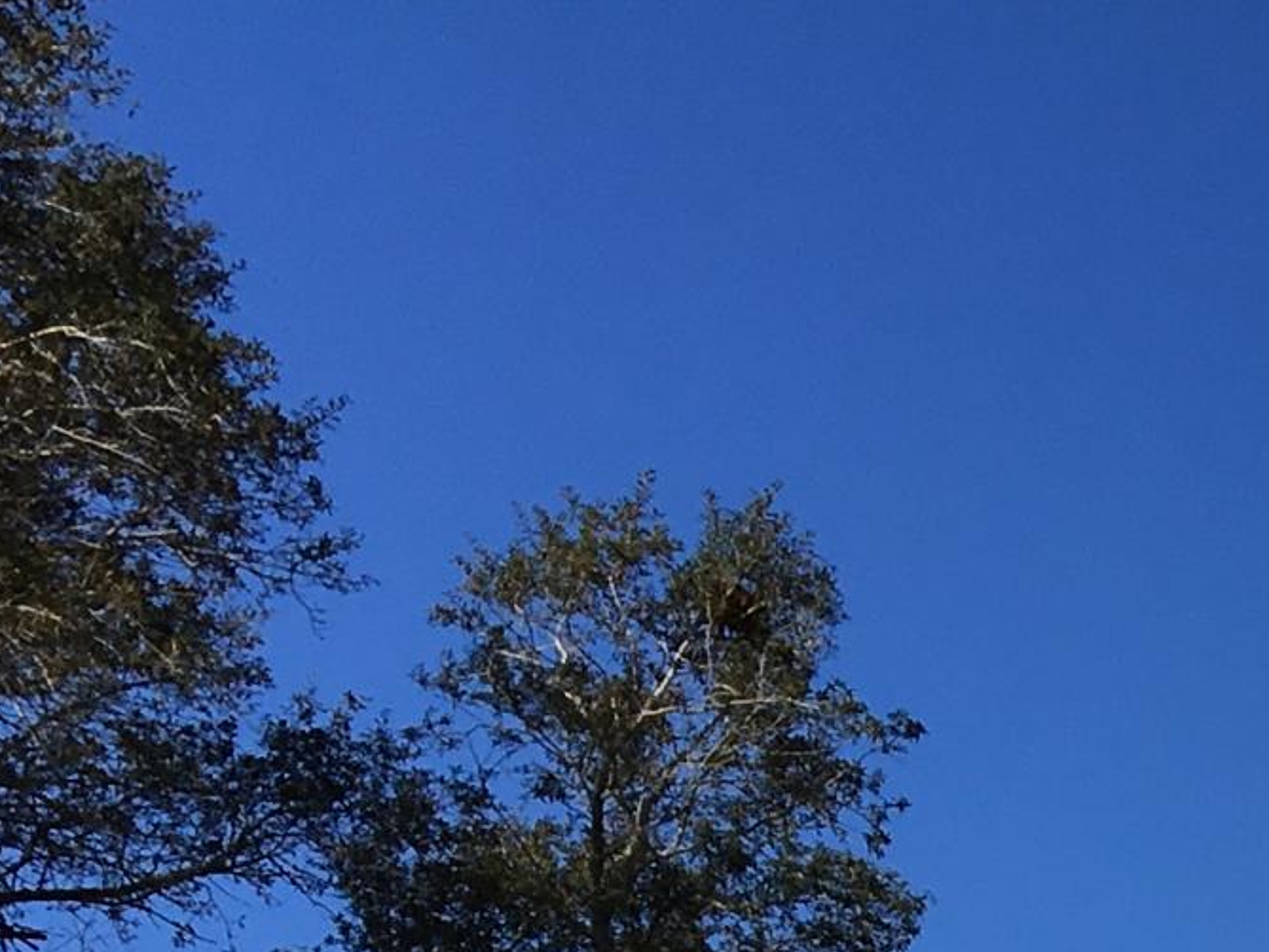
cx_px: 2346
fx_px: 4767
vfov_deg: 10.2
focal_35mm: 130
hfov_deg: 13.5
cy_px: 2118
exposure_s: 1/1923
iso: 25
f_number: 2.2
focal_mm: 4.15
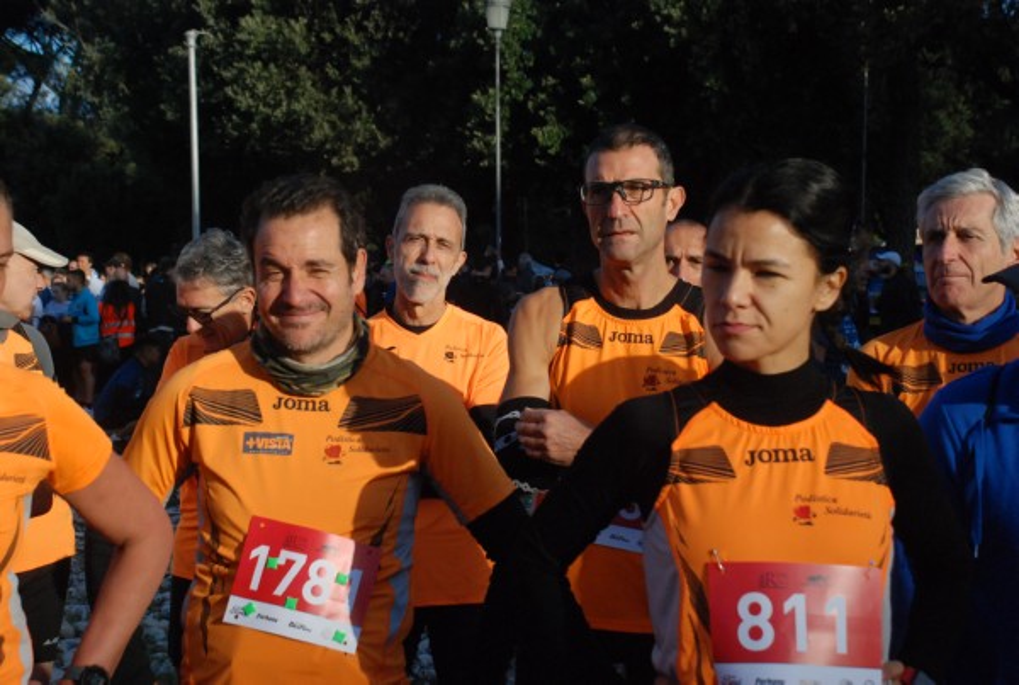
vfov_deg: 23.9
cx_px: 510
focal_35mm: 57
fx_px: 1617
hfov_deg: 35.0
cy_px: 342
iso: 1000
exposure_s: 1/1600
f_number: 7.1
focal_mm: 38
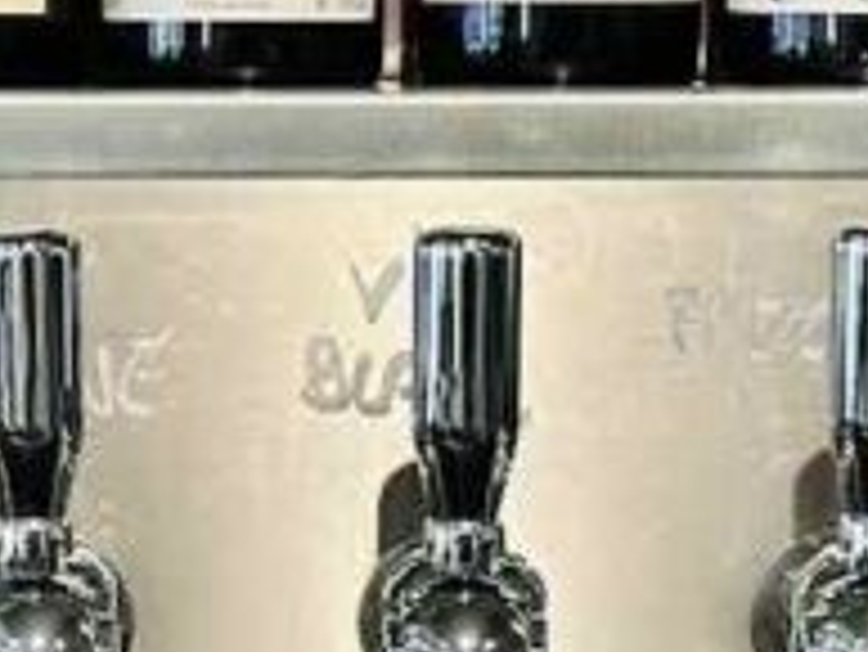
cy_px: 576
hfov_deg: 7.7
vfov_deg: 5.8
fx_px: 6398
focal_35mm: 255
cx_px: -148
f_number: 1.78
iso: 250
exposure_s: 1/50
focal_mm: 6.86
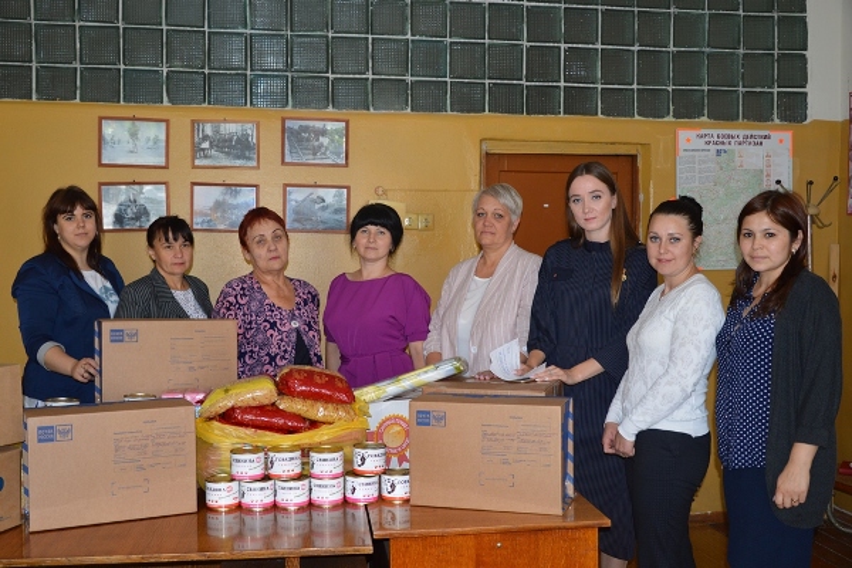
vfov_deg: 34.2
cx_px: 426
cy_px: 284
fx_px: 923
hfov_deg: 49.6
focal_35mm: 39
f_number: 4
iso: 400
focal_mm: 26
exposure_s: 1/60
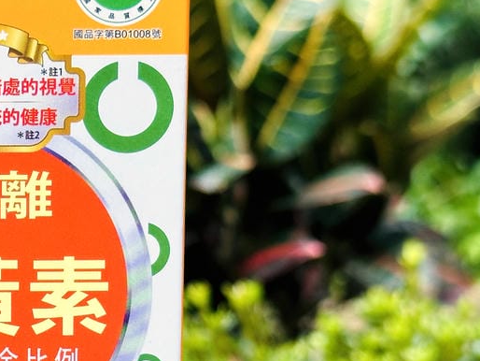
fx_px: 1554
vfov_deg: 13.2
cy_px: 256
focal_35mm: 112
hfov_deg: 17.1
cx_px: -28
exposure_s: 1/98
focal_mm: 6.86
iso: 80
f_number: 1.78
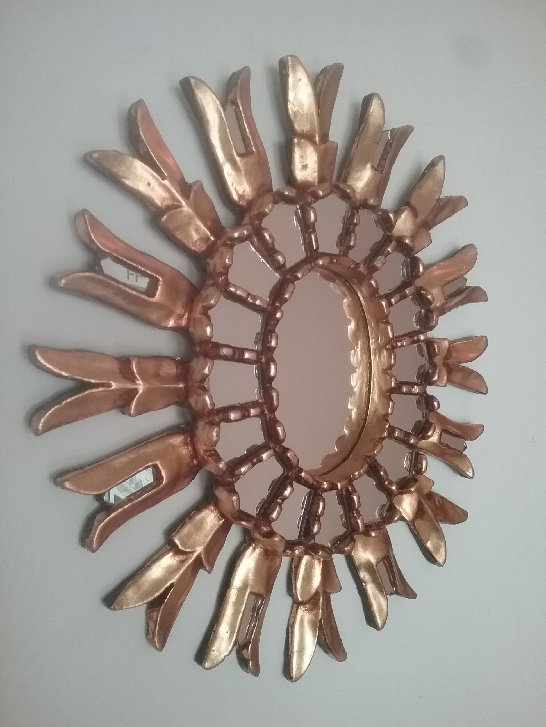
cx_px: 273
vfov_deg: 58.4
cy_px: 364
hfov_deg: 45.4
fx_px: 652
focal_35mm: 31
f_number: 2.2
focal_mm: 3.3
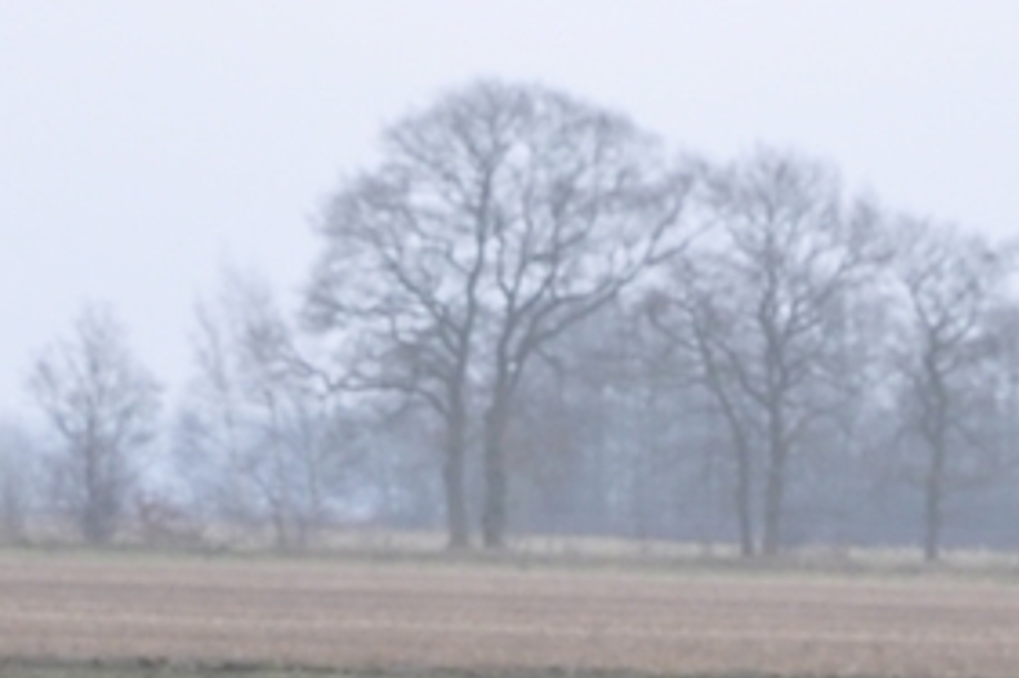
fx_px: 9844
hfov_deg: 5.9
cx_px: 638
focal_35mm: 348
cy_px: 1641
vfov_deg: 3.9
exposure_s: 1/80
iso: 200
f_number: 9
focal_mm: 34
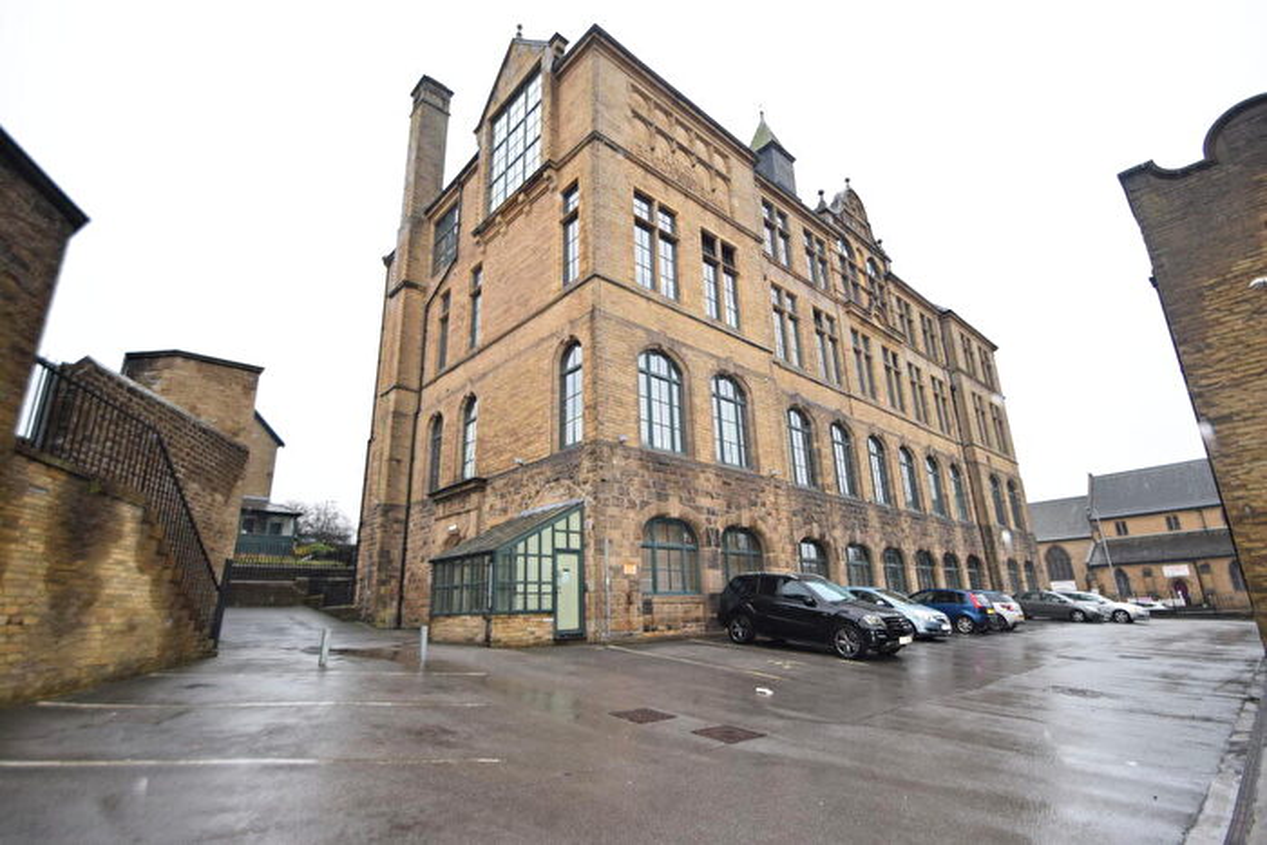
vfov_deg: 72.1
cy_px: 422
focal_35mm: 16
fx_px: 581
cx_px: 634
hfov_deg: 95.0
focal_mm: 11
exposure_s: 1/100
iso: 800
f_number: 5
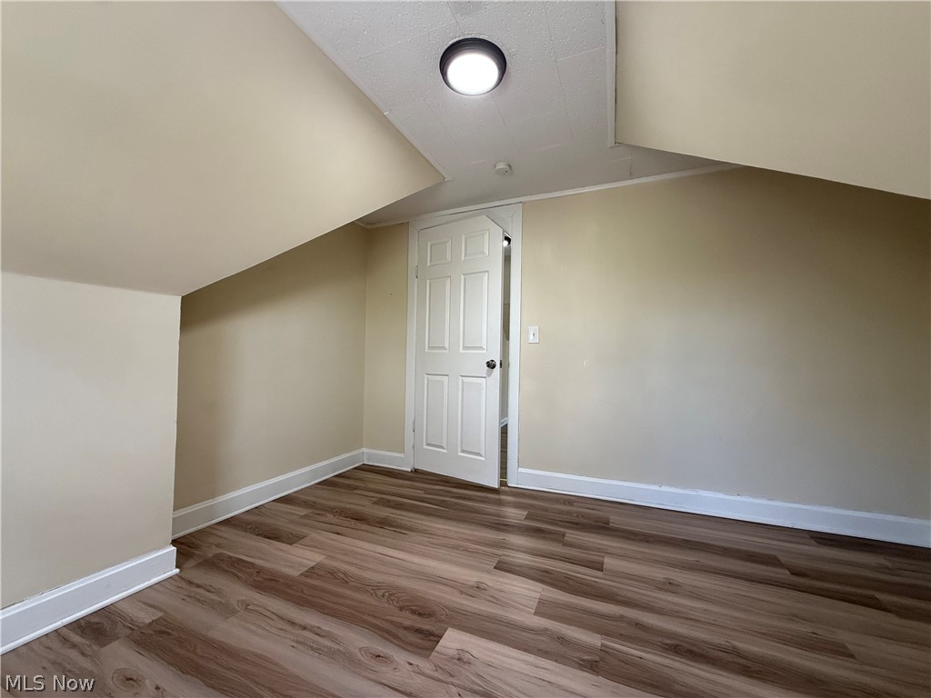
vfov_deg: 85.7
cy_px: 349
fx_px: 377
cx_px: 466
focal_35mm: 14
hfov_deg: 102.1
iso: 200
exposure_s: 1/120
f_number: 2.2
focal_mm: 2.22
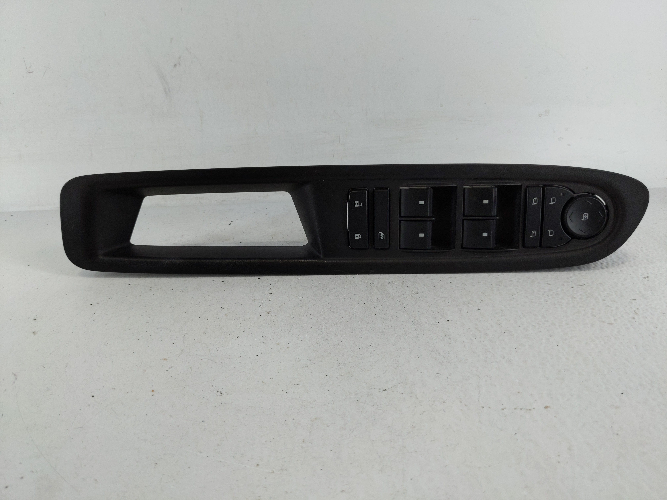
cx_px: 334
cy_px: 250
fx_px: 482
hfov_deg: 69.4
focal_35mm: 25
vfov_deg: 54.9
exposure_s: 1/145
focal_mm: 4.38
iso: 62
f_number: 1.73
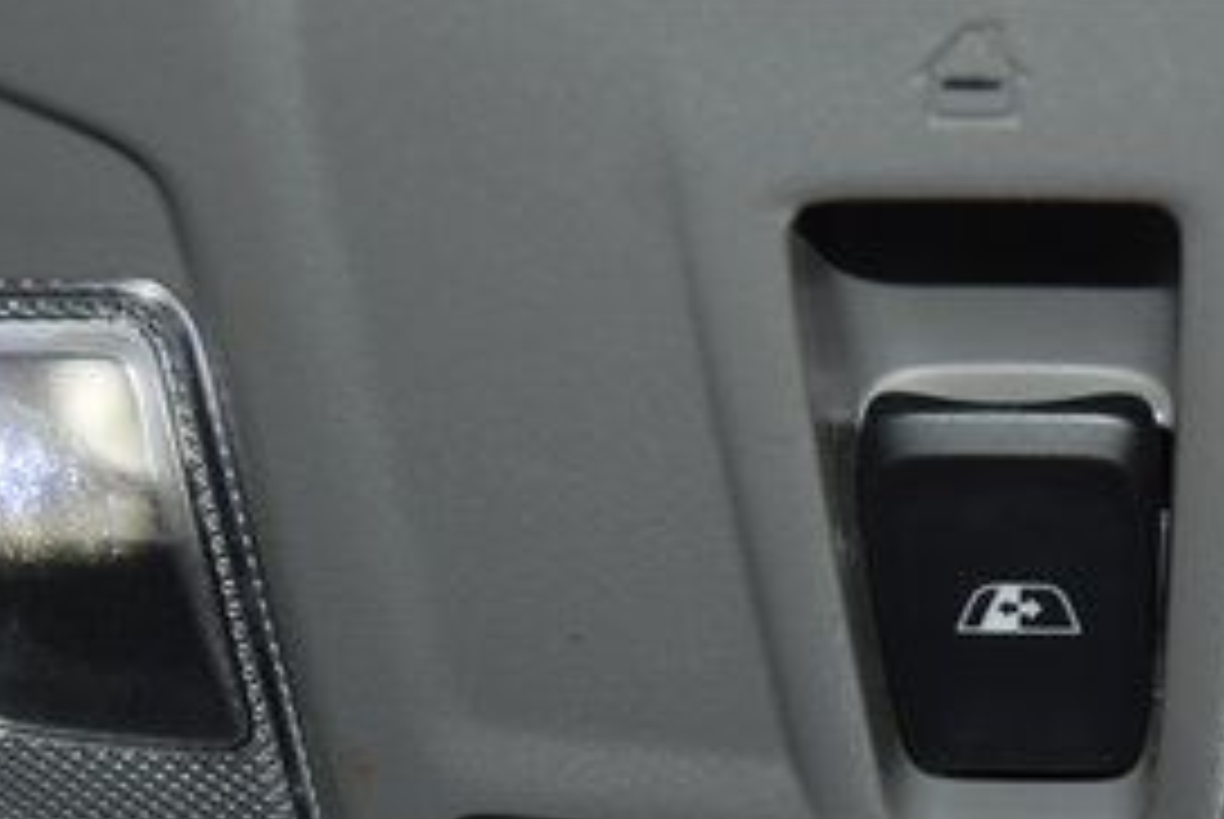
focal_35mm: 134
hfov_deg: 15.2
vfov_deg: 10.2
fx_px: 4561
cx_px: 1026
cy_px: 592
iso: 560
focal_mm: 38
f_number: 4.2
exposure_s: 1/60
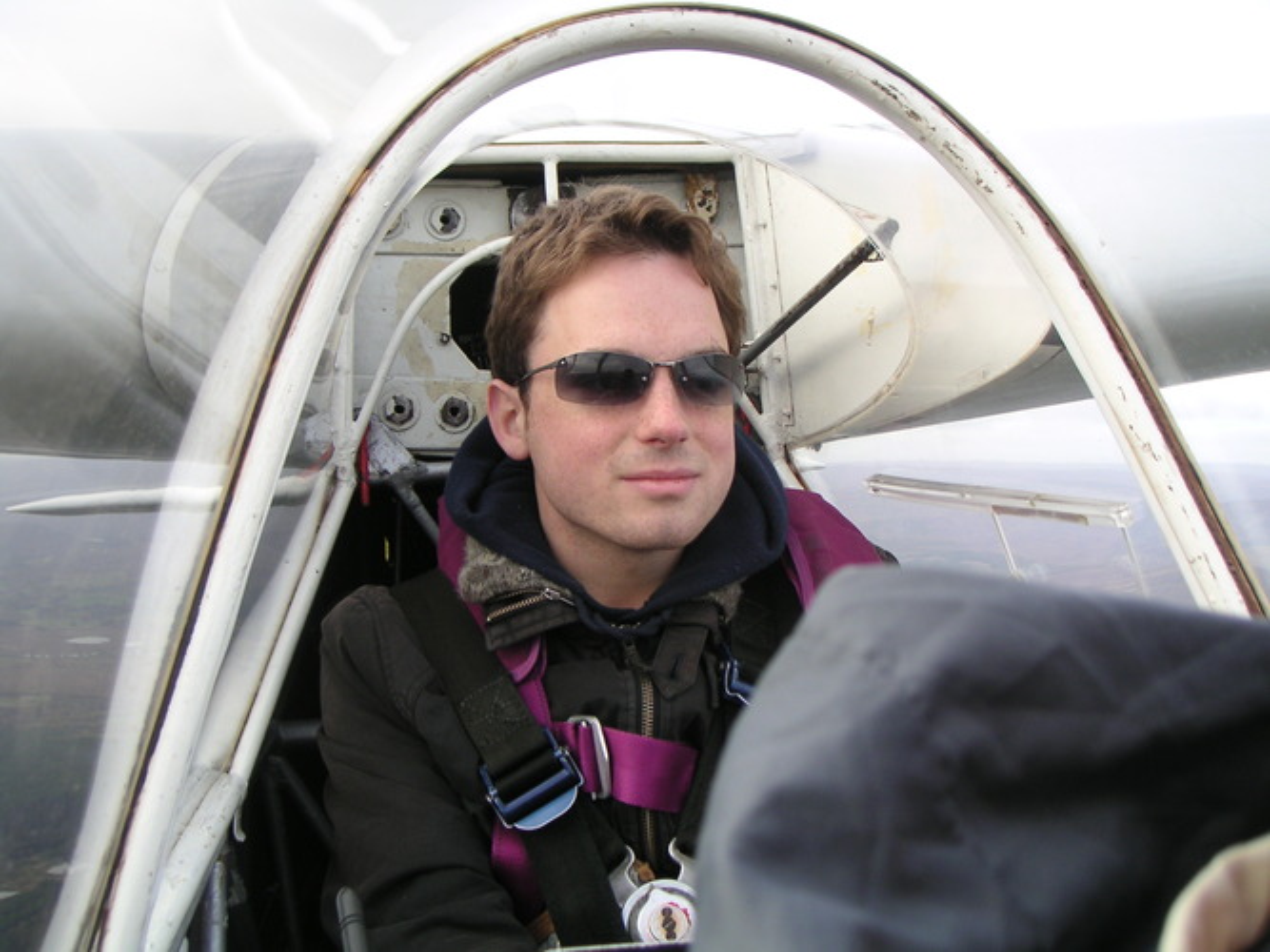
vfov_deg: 37.7
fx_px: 1394
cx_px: 635
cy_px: 476
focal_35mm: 38
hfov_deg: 49.0
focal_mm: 6
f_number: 2.8
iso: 50
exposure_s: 1/125
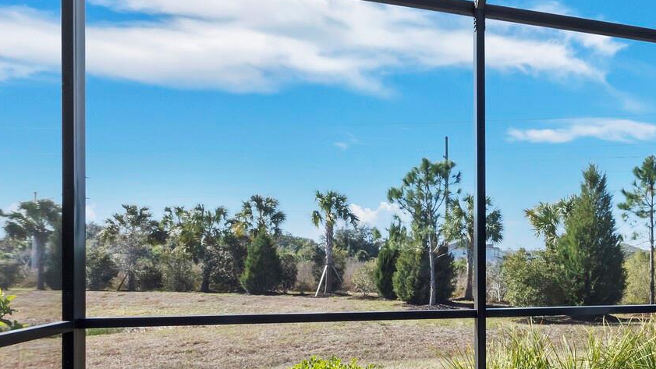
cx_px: 515
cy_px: 264
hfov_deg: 61.2
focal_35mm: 29
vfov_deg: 39.4
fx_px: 504
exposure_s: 1/80
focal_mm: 7
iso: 320
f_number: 13
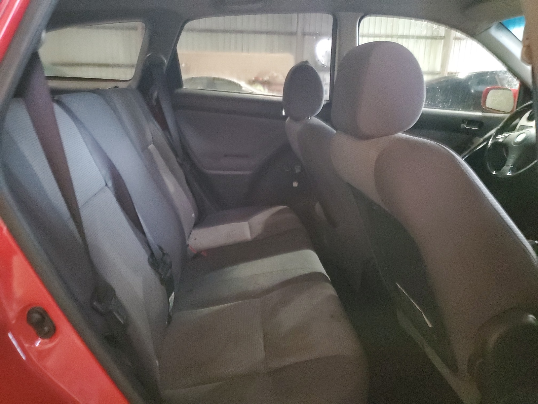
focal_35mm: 26
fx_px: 404
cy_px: 202
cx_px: 269
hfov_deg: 67.3
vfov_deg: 53.1
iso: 853
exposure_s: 1/15
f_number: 1.5
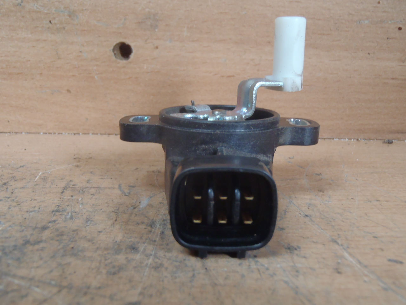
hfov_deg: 50.1
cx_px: 203
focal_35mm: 37
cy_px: 152
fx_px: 434
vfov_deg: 38.7
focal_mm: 6.64
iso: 250
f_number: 4.7
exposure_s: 1/4
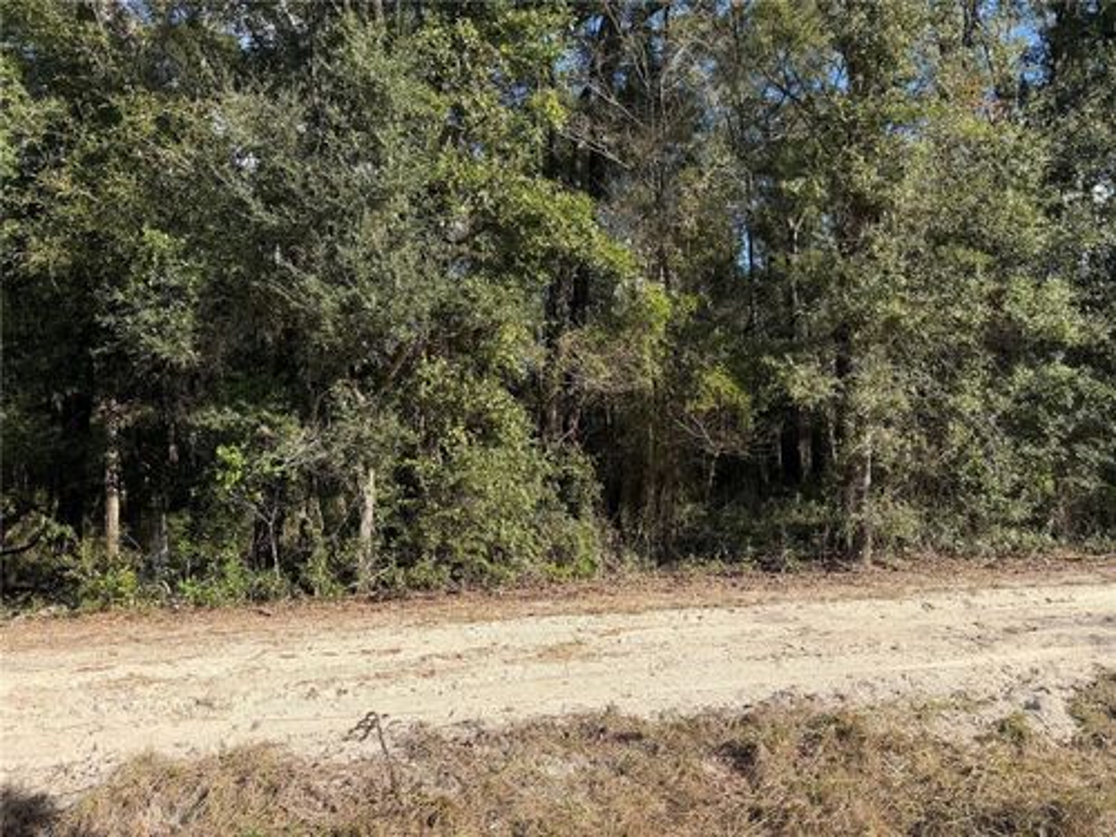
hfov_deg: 71.6
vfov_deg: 56.8
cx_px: 558
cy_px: 418
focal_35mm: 24
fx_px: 774
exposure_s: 1/2000
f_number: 1.78
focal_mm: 6.76
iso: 80
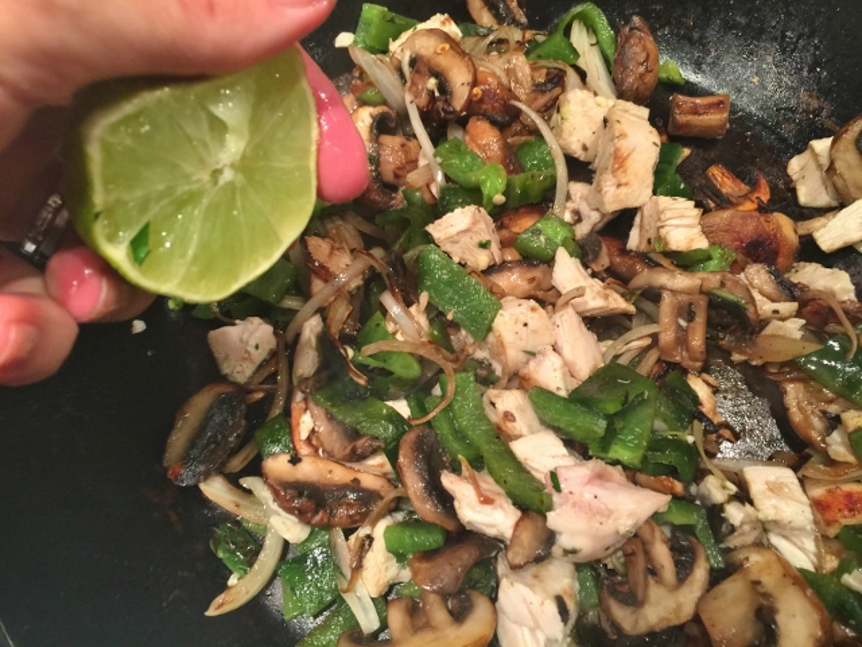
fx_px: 722
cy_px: 324
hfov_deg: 61.7
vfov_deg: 48.2
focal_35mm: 29
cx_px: 431
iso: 64
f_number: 2.2
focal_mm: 4.15
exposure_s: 1/15
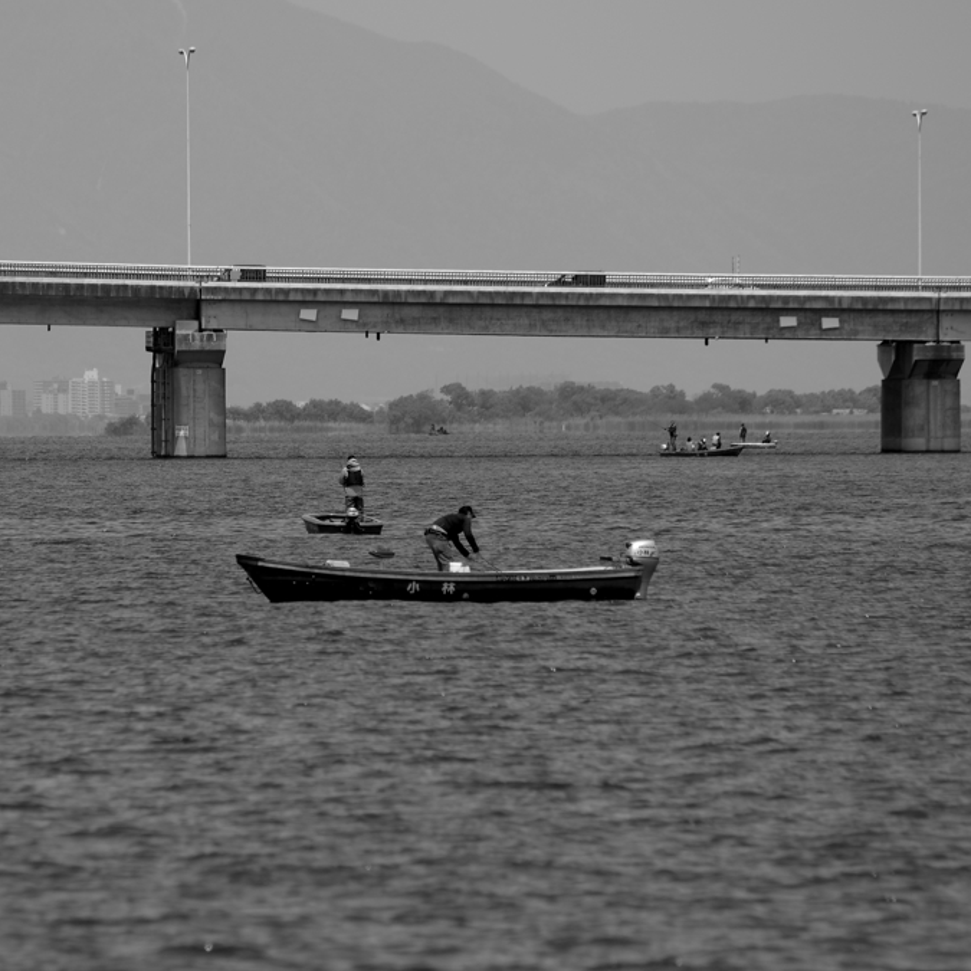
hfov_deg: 3.0
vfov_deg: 3.0
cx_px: 338
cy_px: 486
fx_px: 18375
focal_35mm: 579
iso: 100
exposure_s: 1/500
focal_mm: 300
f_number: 6.3
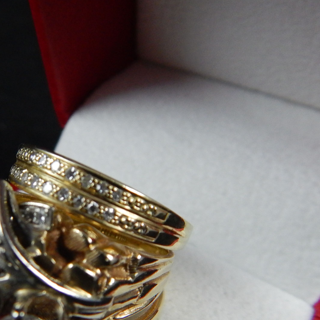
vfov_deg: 37.8
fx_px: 460
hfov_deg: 37.0
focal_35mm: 44
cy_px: 222
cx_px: 62
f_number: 3
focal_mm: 4
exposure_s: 1/60
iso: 400
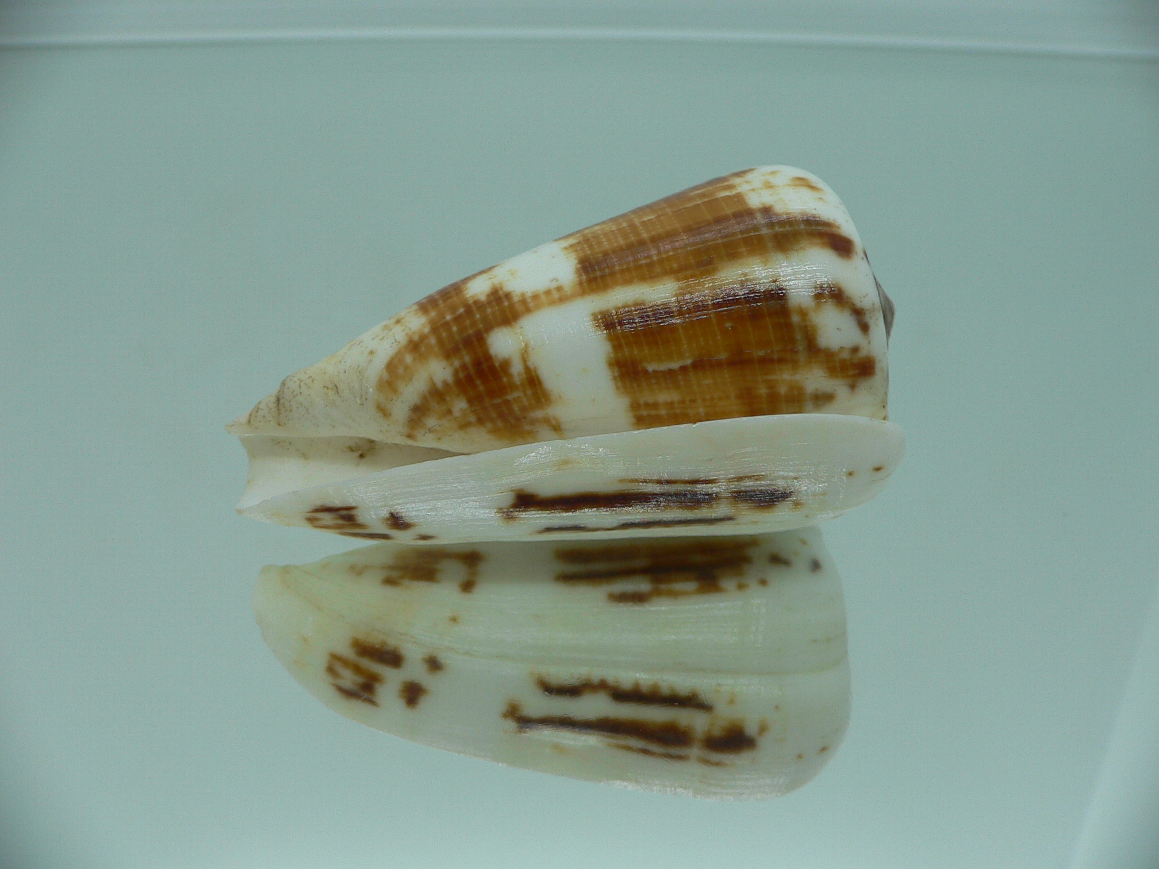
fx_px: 1172
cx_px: 580
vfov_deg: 40.7
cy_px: 434
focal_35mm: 35
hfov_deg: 52.6
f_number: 2.8
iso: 80
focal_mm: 4.6
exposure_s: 1/60
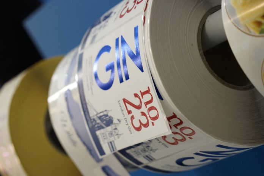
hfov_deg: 19.5
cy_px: 88
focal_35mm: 105
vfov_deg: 13.0
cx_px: 132
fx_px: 770
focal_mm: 105
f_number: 6.3
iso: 3200
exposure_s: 1/125
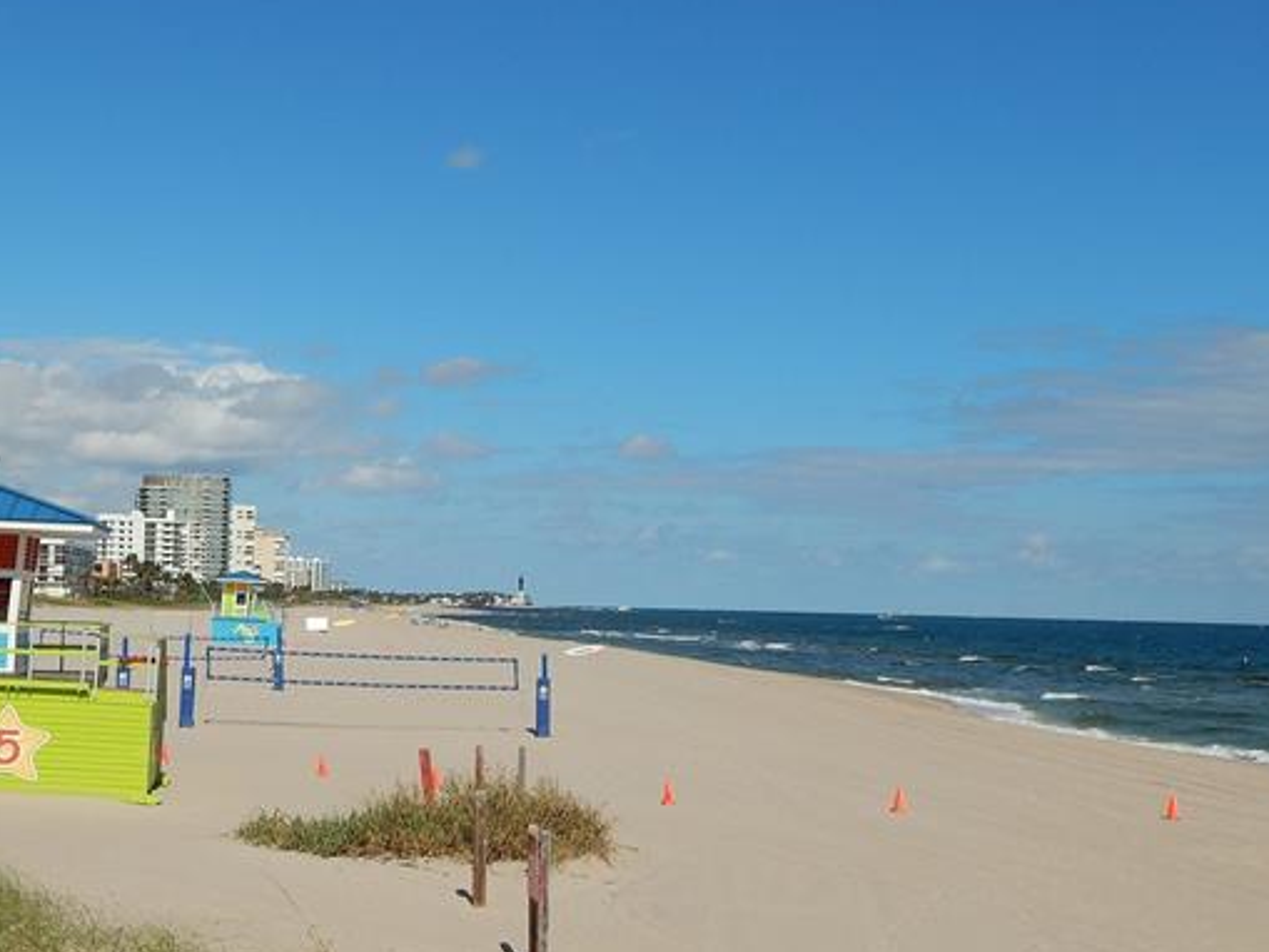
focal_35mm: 55
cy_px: 556
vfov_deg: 26.5
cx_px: 459
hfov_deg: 34.7
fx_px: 2017
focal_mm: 6.1
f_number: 6.7
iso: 125
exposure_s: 1/1000
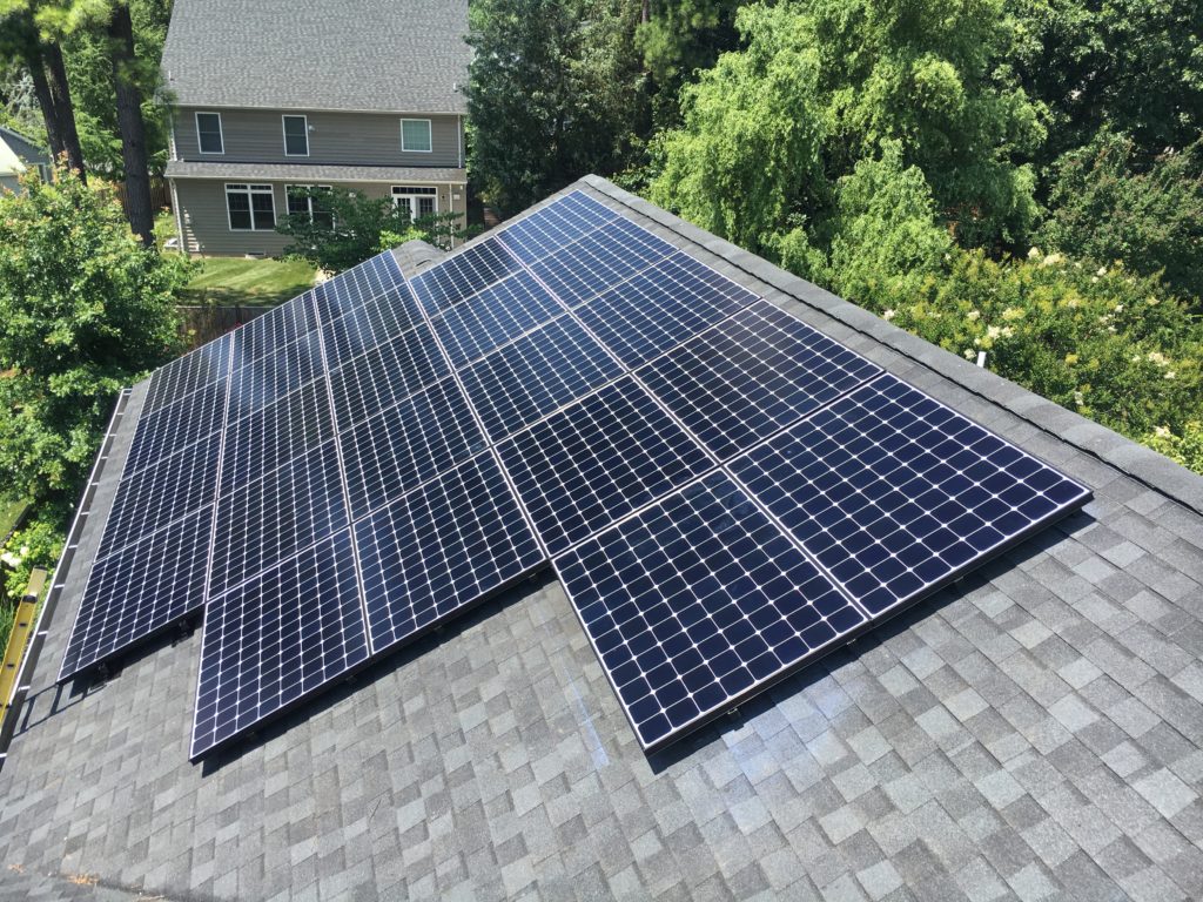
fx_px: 1008
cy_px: 451
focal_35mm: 29
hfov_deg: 61.7
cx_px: 602
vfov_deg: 48.2
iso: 25
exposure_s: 1/712
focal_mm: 4.15
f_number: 2.2
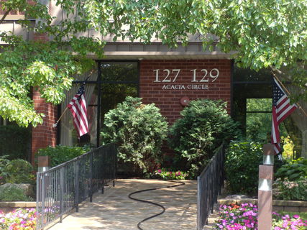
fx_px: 984
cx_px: 154
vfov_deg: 13.3
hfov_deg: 17.7
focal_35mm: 111
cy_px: 115
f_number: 4.2
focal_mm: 19.7
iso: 80
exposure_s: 1/80
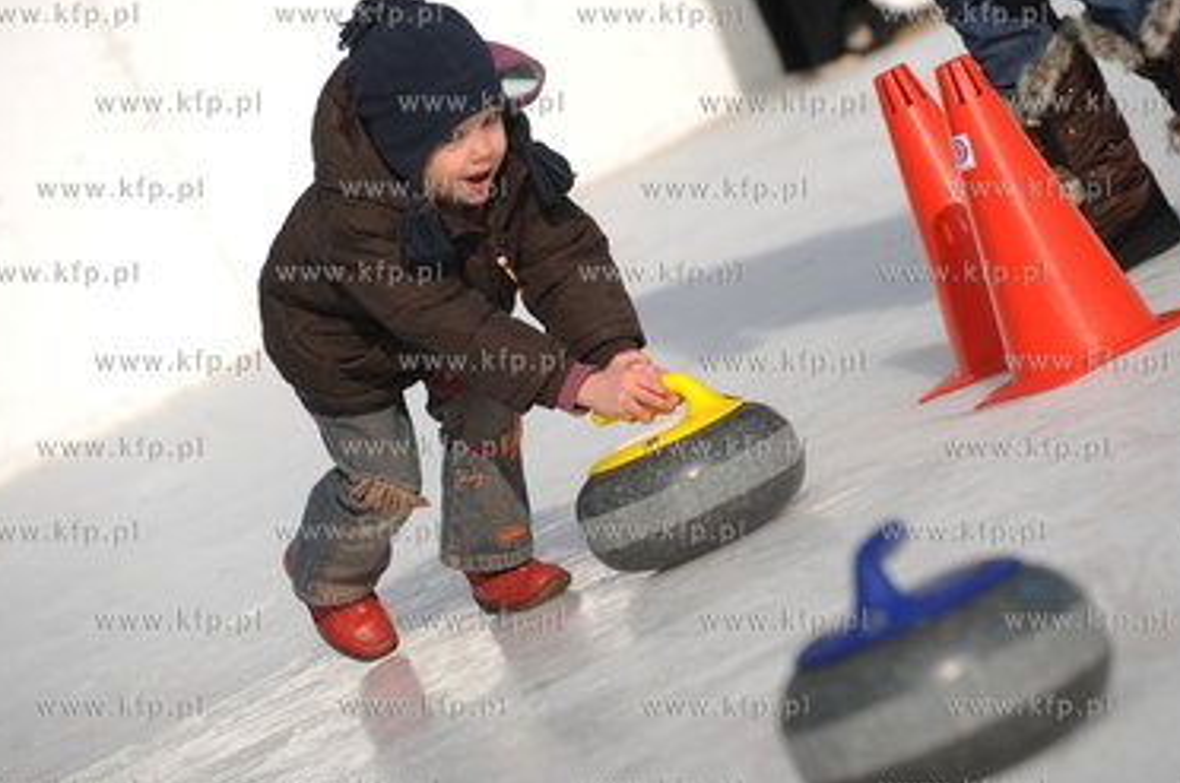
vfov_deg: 6.4
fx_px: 7038
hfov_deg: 9.6
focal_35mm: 215
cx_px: 593
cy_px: 403
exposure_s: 1/1000
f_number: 5
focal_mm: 200
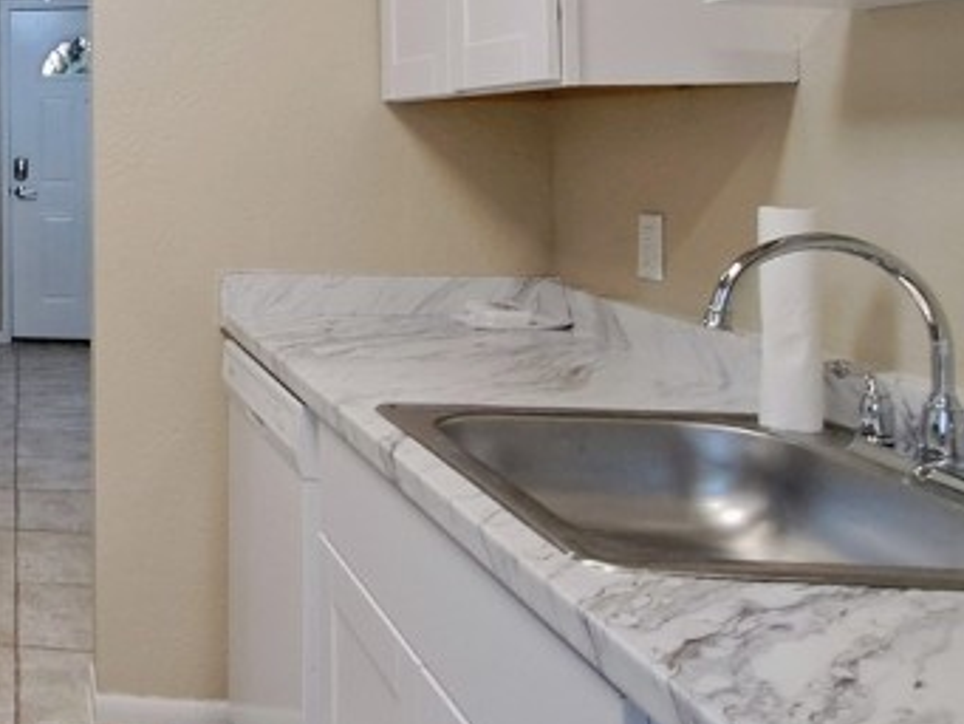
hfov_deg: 36.3
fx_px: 1086
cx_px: -209
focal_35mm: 39
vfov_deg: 35.5
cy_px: 133
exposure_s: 1/40
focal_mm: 1.74
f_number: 2.2
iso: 100
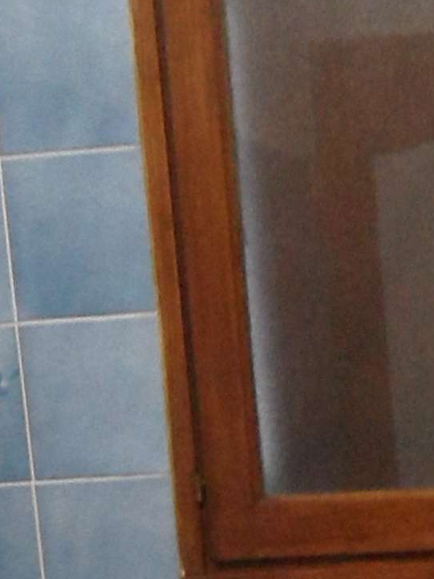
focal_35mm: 133
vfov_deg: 12.8
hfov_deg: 11.0
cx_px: 426
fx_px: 2225
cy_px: 1195
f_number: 3.2
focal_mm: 3.9
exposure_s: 1/8
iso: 400
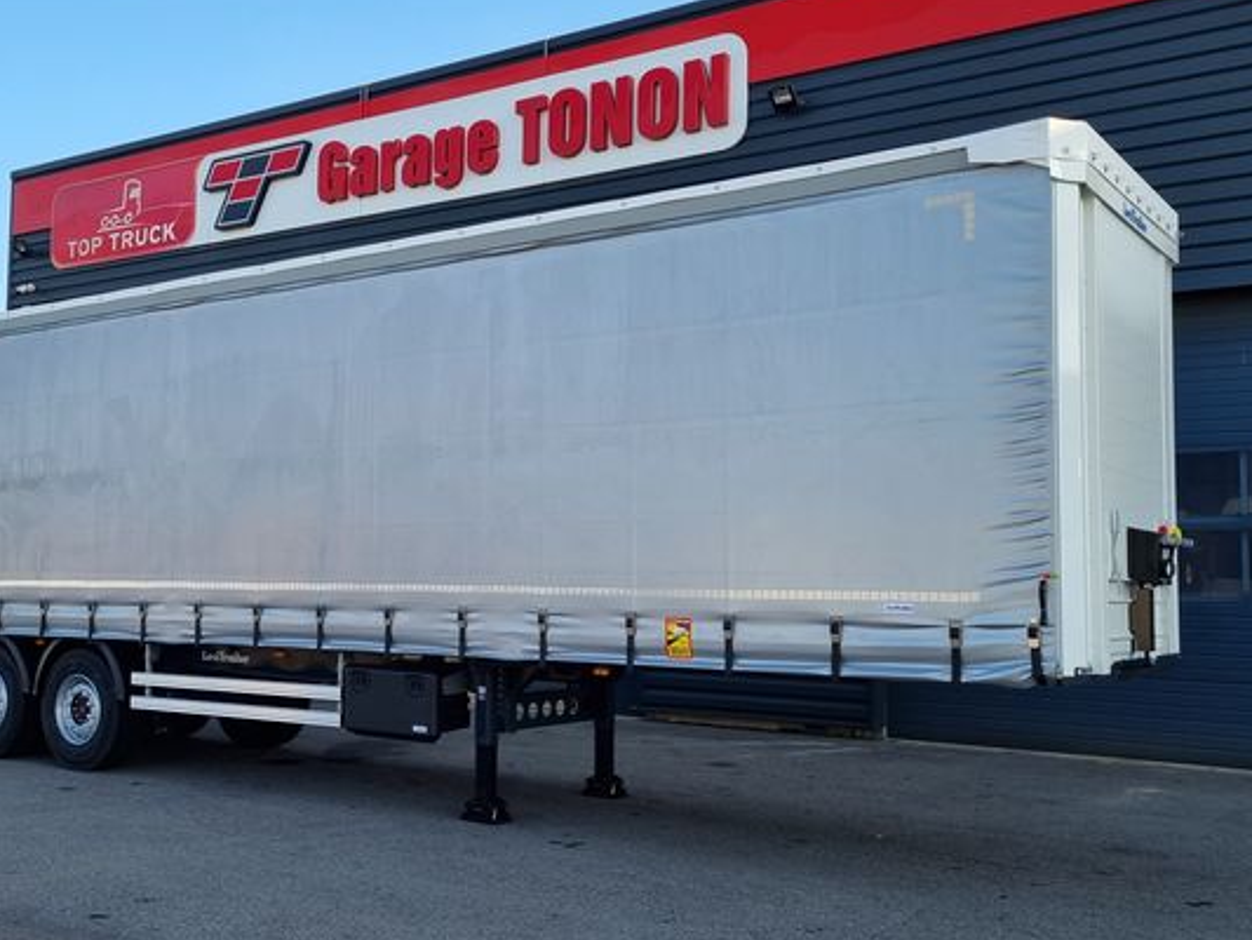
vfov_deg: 36.8
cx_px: 449
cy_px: 486
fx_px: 1411
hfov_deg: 47.3
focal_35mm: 39
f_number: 1.8
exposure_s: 1/788
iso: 50
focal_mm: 5.4
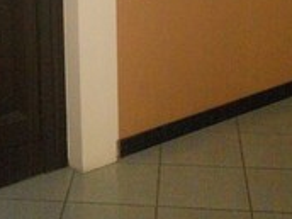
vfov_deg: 14.9
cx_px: 56
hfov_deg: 20.6
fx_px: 793
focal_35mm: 94
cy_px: -76
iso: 500
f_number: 3.2
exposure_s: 1/25
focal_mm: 4.9
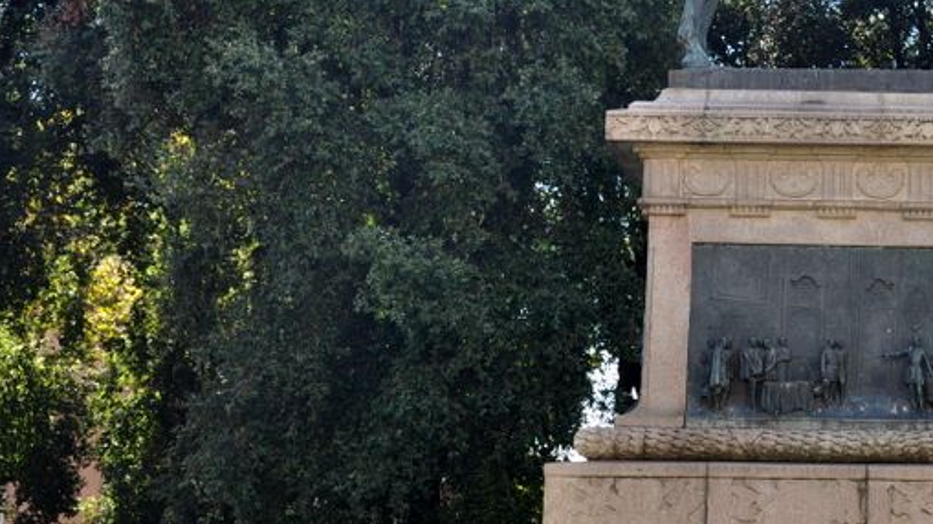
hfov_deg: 17.5
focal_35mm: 120
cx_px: 924
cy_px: 81
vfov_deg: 10.1
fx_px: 2968
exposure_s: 1/100
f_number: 8
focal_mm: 38
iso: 200
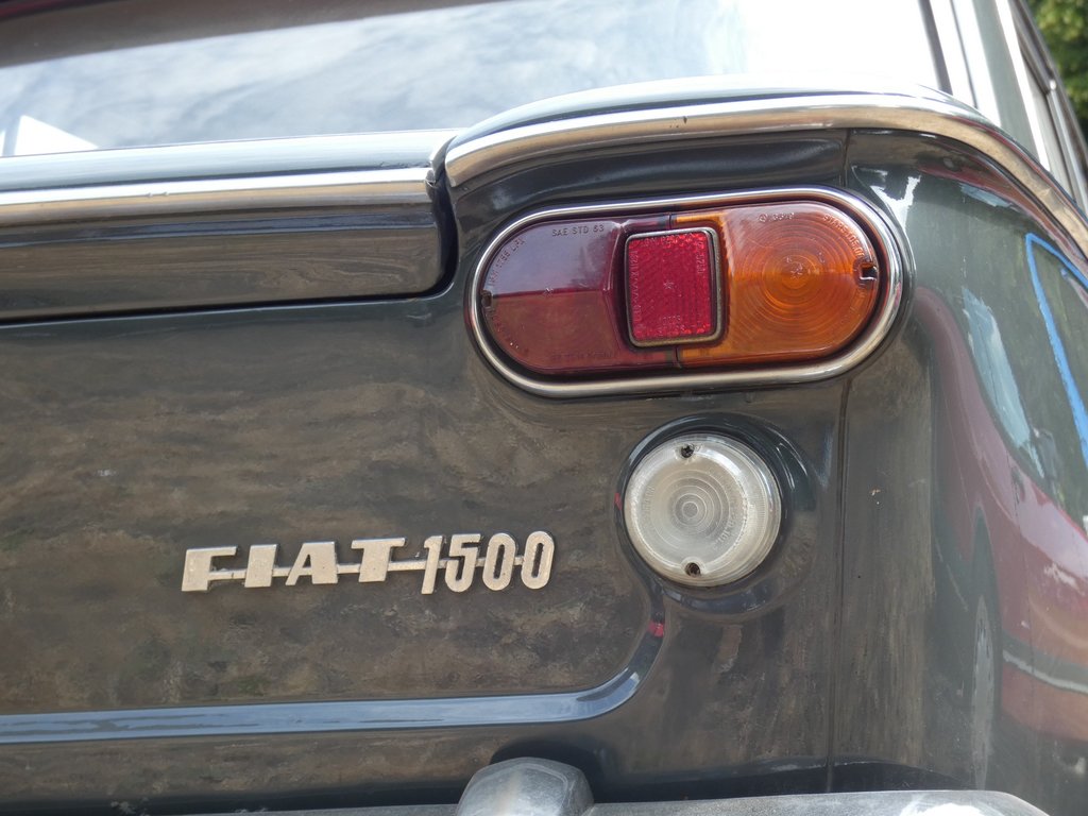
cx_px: 544
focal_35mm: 76
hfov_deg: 25.7
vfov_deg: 19.4
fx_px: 2389
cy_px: 408
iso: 80
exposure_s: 1/100
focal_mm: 13.7
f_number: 4.4
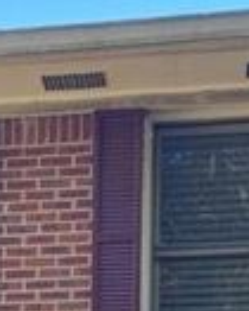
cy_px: 697
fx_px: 1187
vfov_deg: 12.4
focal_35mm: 129
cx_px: 31
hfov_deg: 11.9
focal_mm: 5.58
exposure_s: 1/238
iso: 50
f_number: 1.8
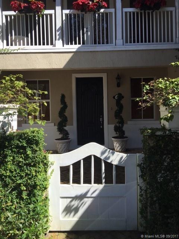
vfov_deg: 61.7
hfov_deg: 48.2
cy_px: 120
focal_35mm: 29
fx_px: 200
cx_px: 90
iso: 25
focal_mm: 4.15
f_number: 2.2
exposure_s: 1/950
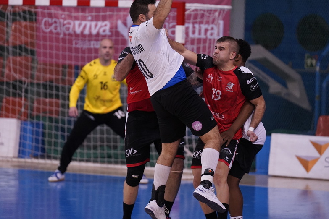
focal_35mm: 230
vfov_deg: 6.0
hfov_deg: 9.0
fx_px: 2102
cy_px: 101
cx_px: 156
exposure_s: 1/1600
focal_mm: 200
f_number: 2.8
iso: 5000
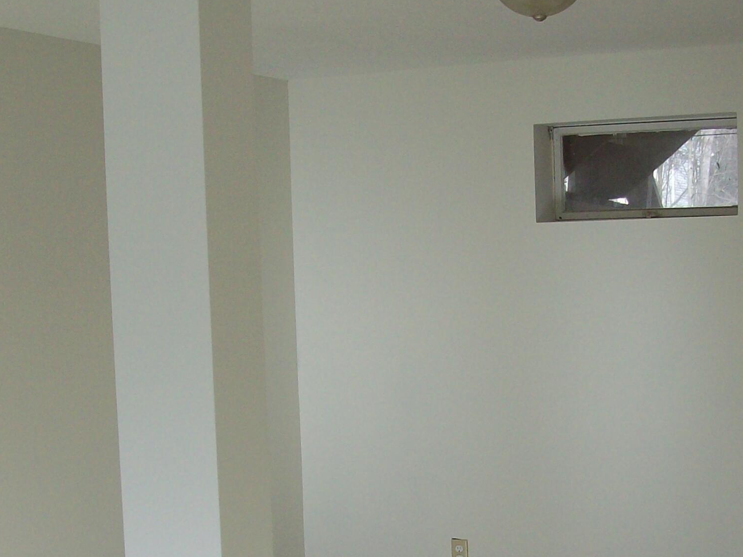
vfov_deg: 20.1
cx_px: 405
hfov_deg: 27.0
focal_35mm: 72
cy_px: 474
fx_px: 1545
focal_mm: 6
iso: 80
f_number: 2.7
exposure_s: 1/117
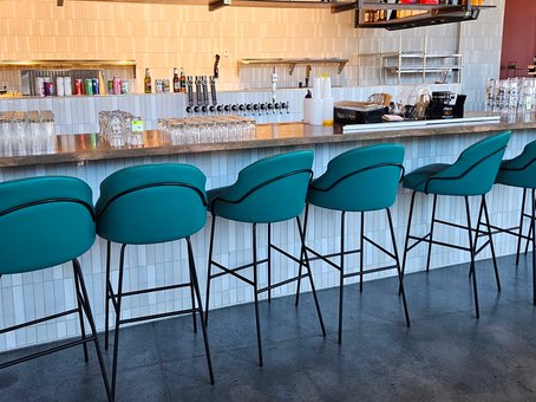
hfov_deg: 56.8
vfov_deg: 43.7
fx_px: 495
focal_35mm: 32
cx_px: 244
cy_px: 145
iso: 250
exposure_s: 1/207
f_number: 1.8
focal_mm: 5.4
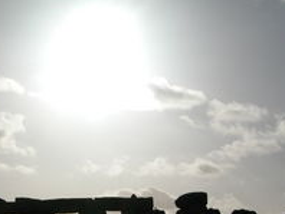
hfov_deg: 18.3
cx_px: 85
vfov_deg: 13.7
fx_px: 882
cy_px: 213
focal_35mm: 107
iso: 100
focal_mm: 13.7
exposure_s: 1/3247
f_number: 7.7
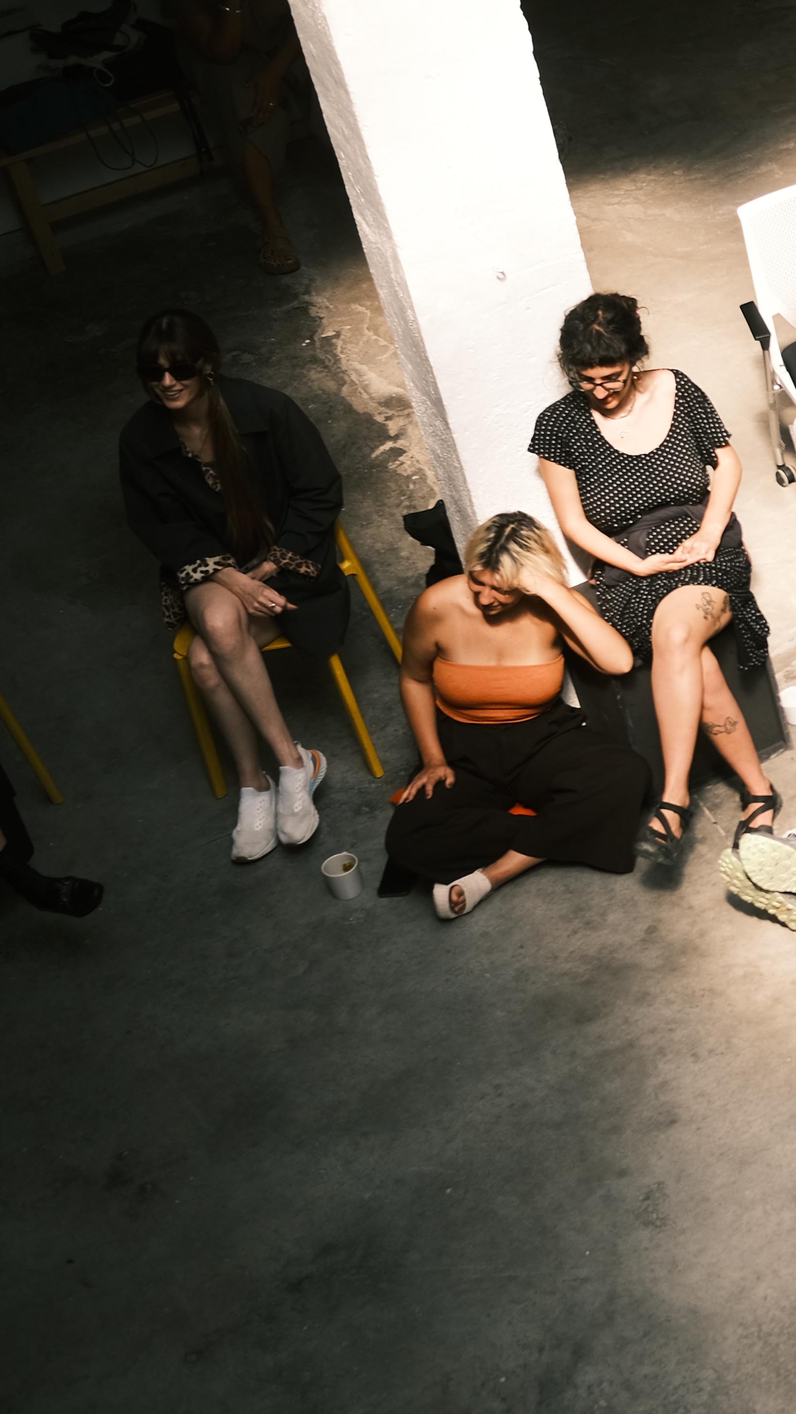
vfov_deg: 23.2
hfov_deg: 12.1
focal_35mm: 92
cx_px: 1442
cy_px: 720
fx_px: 3451
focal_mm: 27
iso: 160
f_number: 2.8
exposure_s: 1/500
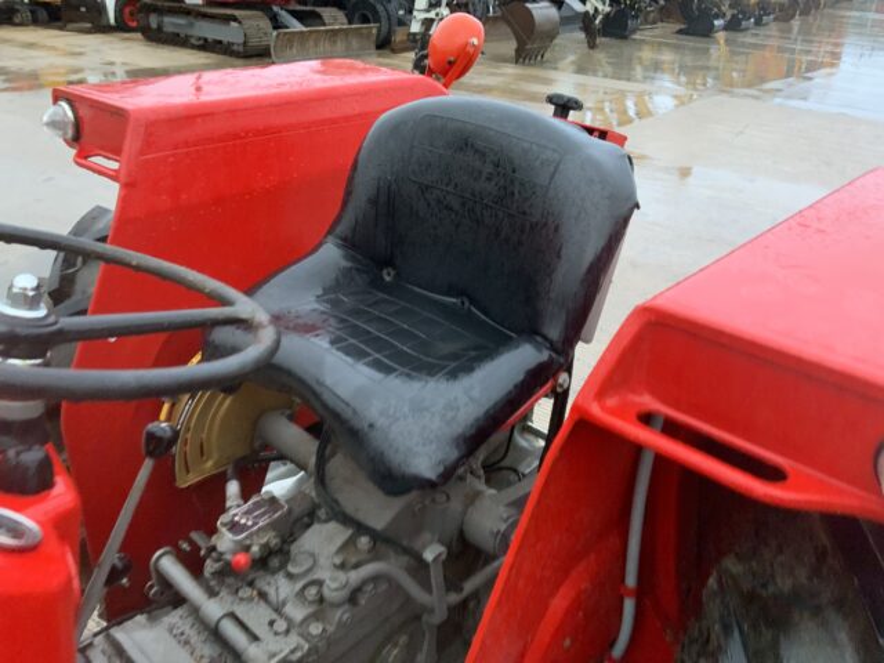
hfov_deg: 61.7
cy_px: 332
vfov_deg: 48.2
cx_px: 442
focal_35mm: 29
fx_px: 741
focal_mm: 3
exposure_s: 1/60
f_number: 1.8
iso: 250
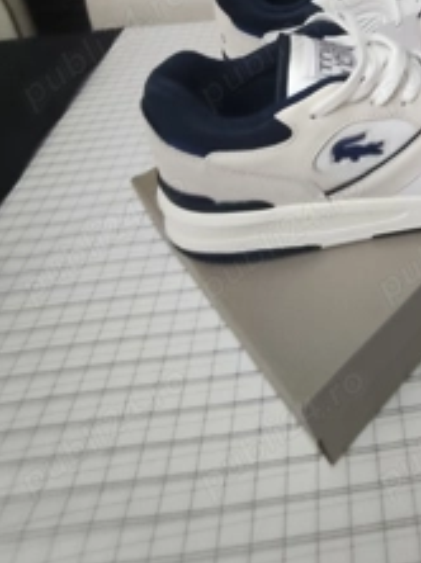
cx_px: 370
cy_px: 85
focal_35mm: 27
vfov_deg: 58.4
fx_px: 439
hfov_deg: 46.8
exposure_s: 1/33.3
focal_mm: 1.65
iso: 1000
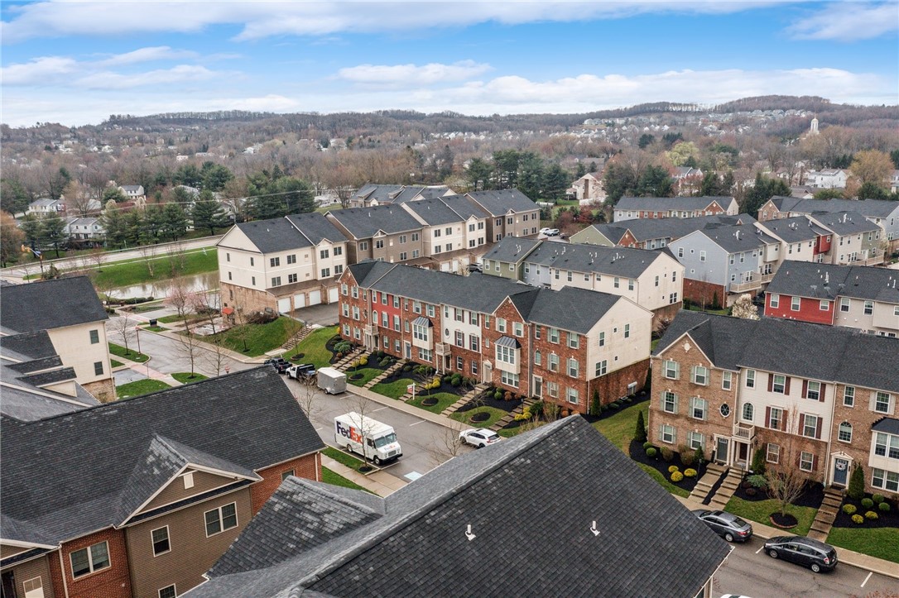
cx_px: 450
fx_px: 699
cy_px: 299
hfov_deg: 65.5
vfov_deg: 46.4
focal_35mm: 28
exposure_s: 1/240
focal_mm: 10.3
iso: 100
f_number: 5
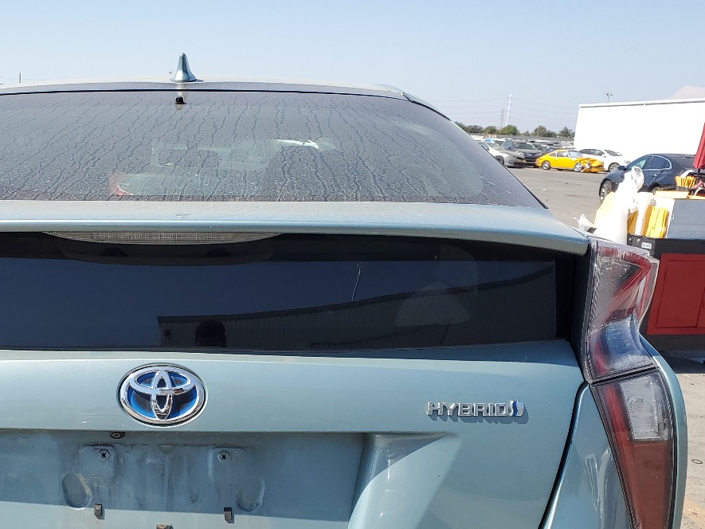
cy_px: 417
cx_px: 187
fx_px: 957
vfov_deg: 30.2
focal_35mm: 47
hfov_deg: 39.5
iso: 50
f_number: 1.5
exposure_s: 1/2500
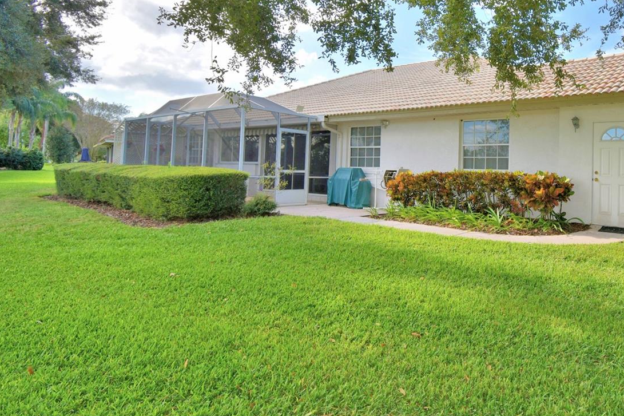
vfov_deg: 56.5
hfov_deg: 74.5
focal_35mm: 22
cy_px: 154
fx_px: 381
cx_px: 446
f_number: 7.1
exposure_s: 1/250
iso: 100
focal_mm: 10
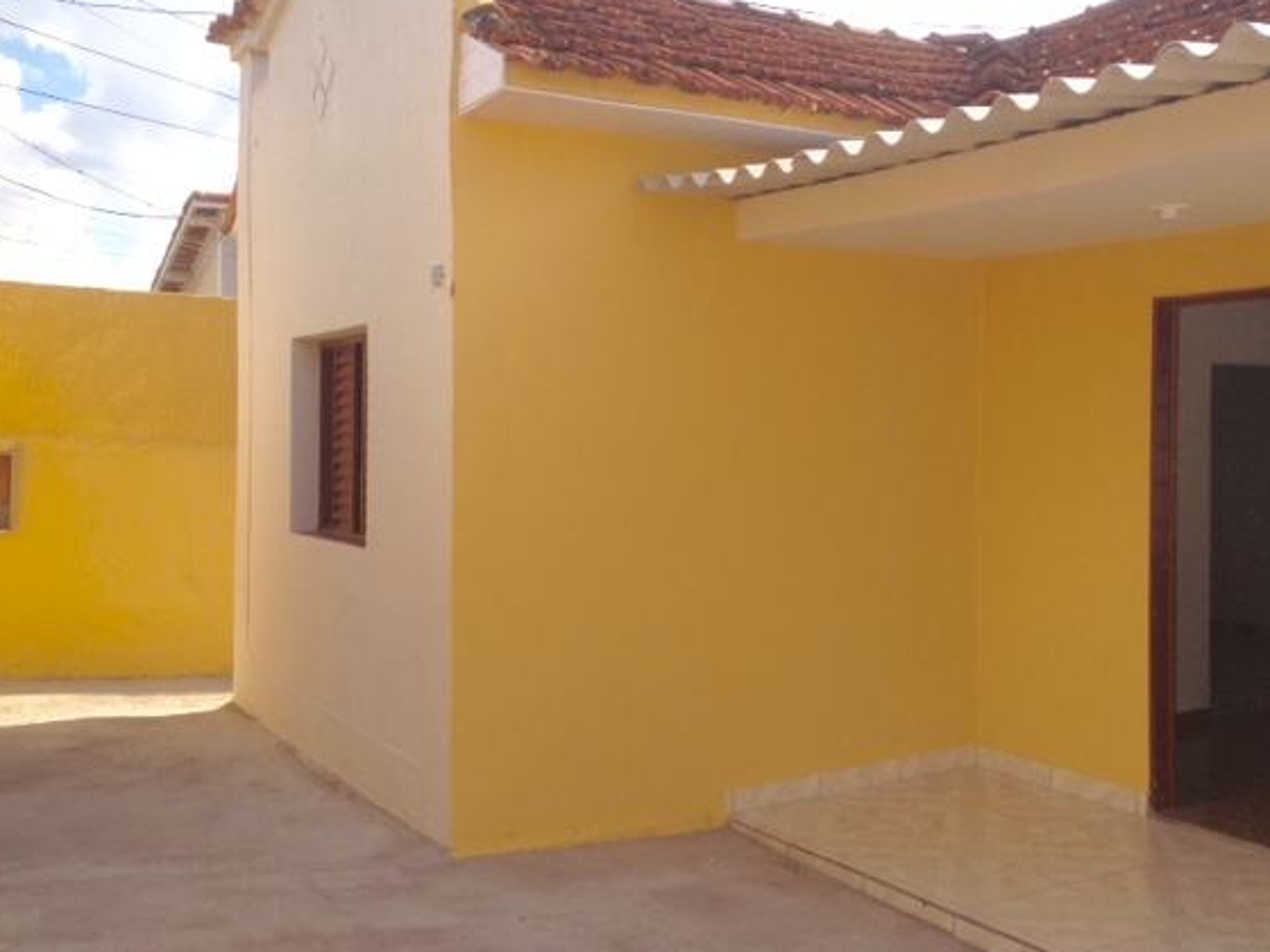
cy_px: 442
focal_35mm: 40
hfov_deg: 46.8
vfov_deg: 35.9
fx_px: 1468
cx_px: 674
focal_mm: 4.28
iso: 50
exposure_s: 1/935
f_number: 2.4
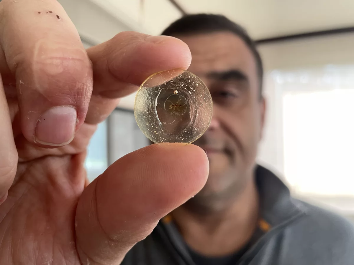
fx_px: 266
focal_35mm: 26
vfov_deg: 53.1
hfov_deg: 67.3
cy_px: 132
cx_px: 177
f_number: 1.6
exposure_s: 1/95
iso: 125
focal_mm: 4.2
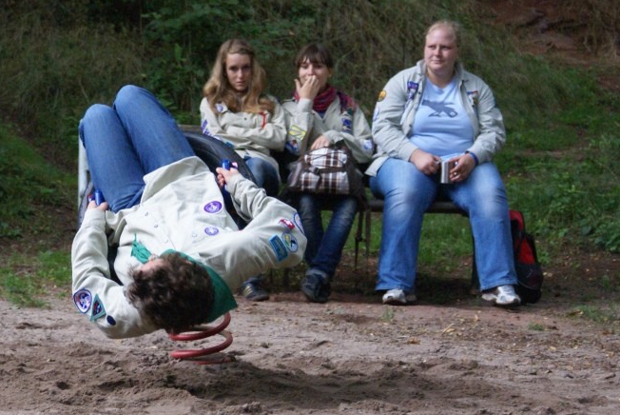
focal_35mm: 165
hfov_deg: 12.4
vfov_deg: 8.3
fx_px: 2844
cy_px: 247
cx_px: 177
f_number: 5.6
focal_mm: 70
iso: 800
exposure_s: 1/200
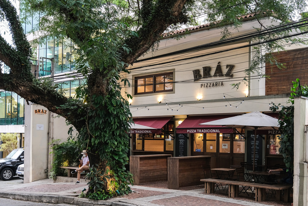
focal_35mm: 36
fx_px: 308
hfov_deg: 53.1
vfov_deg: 36.9
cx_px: 154
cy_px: 103
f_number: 5.6
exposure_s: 1/17
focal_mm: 24
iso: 800
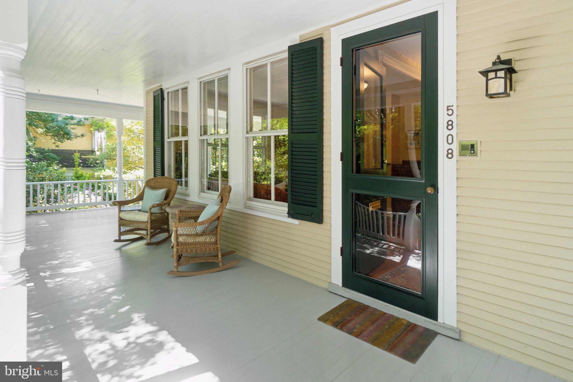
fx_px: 286
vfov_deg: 67.4
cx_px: 286
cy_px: 191
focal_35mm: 18
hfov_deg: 90.0
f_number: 9
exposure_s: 1/13
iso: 200
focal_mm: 12
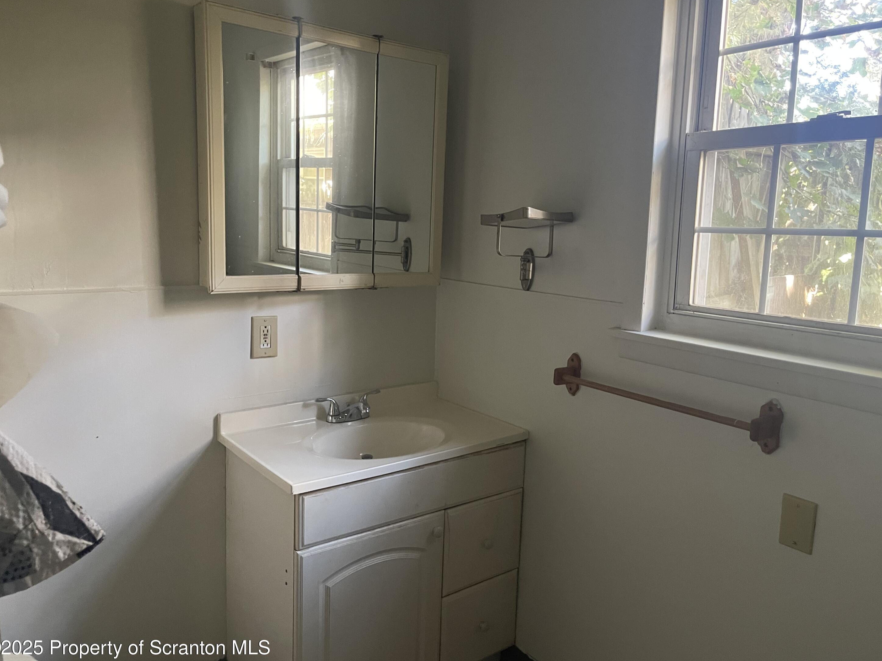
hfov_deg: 67.3
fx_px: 662
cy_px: 335
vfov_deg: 53.1
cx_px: 443
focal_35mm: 26
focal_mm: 5.1
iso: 500
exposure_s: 1/44
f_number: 1.6
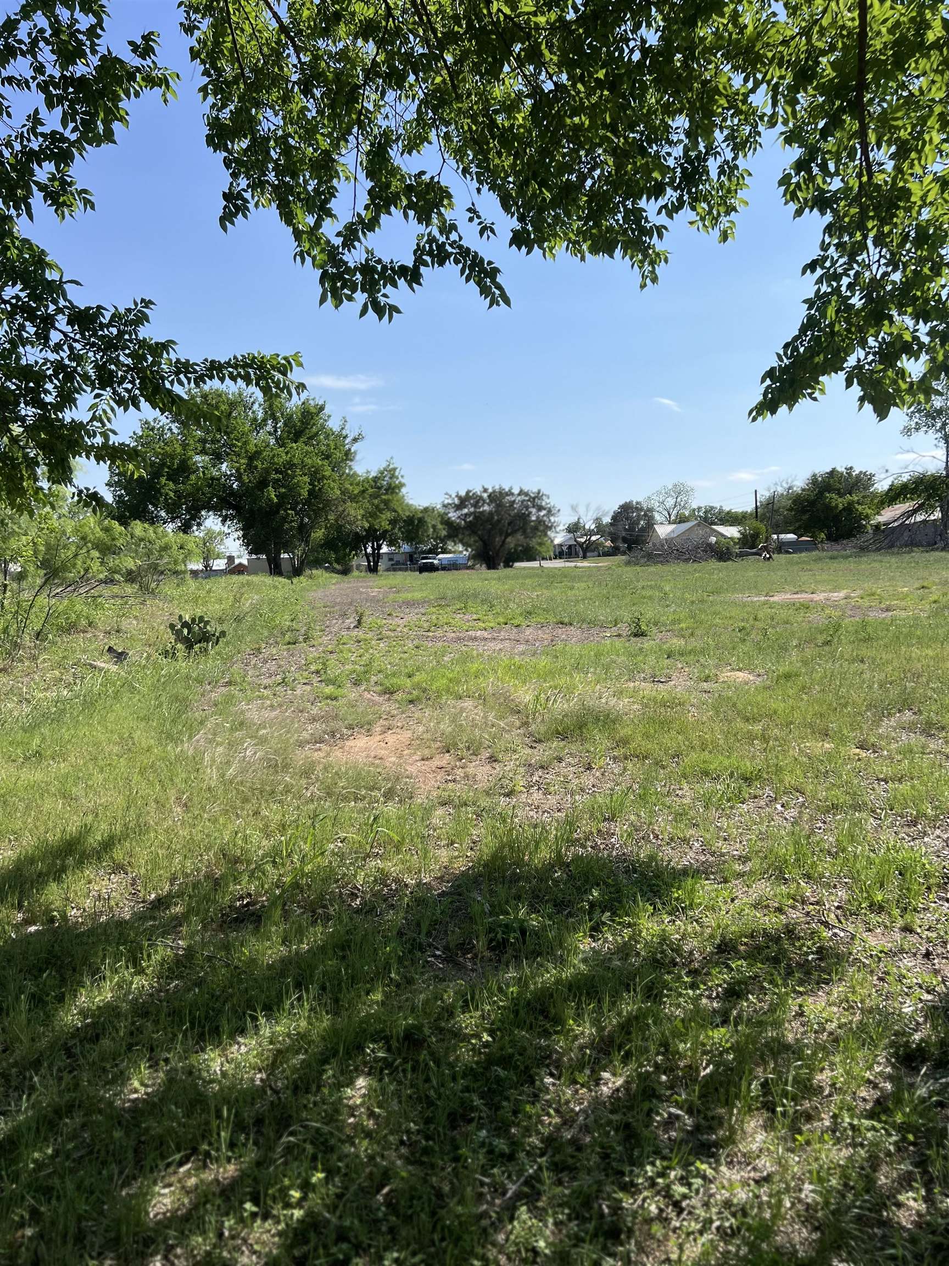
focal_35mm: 26
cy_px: 633
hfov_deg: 53.1
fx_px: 950
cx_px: 474
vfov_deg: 67.3
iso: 50
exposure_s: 1/7463
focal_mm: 5.7
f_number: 1.5
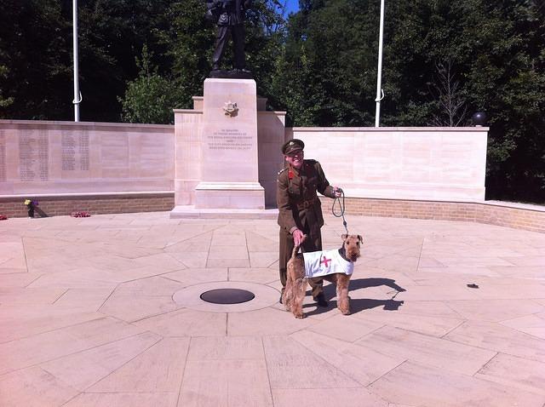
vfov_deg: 40.6
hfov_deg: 52.7
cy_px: 204
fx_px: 550
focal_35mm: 35
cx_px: 272
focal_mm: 3.85
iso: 80
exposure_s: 1/2742
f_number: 2.8
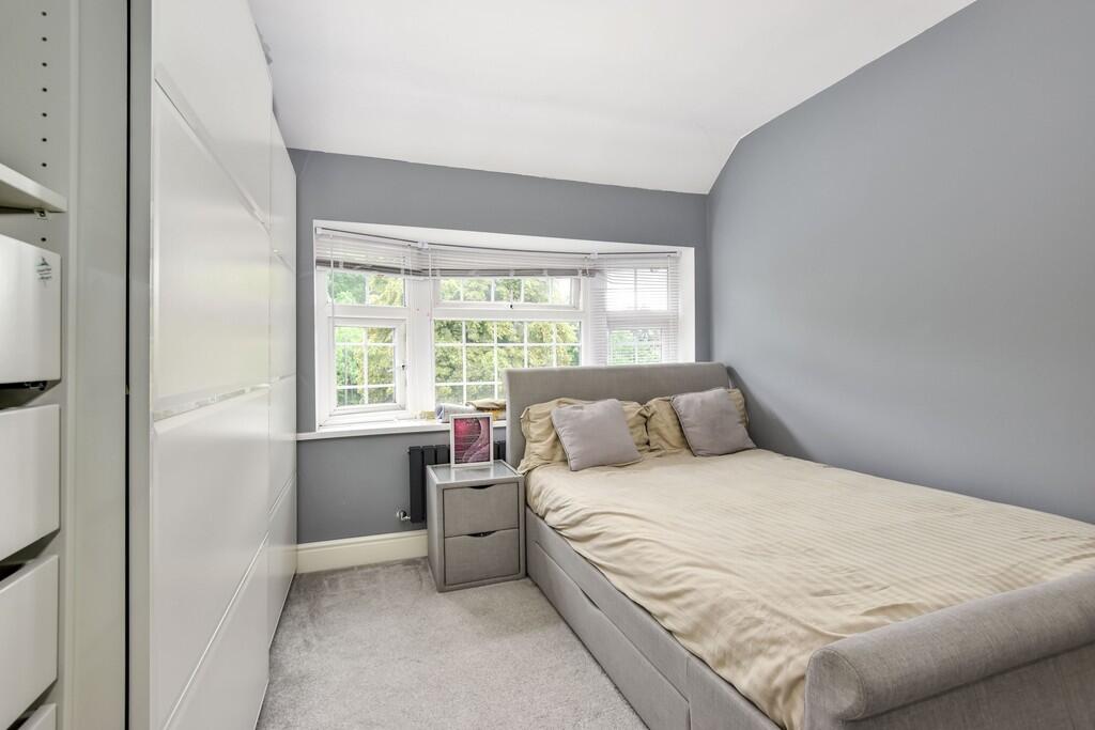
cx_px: 548
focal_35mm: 16
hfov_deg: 95.0
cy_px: 365
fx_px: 502
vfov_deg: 72.1
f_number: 8
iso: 640
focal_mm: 11
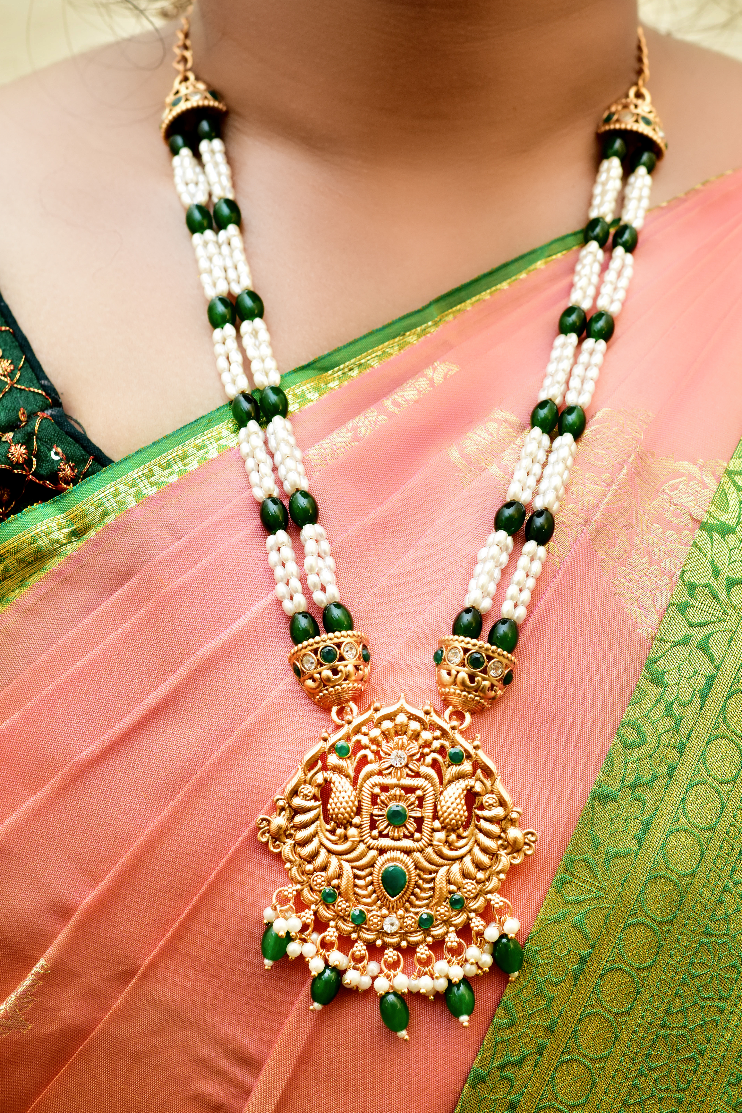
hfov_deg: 17.3
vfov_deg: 25.7
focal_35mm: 79
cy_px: 544
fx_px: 2442
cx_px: 386
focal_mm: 50
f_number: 5.6
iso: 800
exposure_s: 1/160
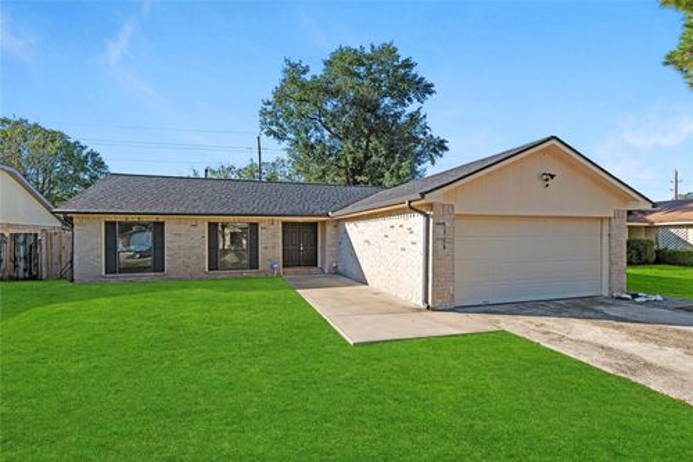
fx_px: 327
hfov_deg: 93.3
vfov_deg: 70.4
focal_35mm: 17
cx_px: 346
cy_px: 231
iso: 100
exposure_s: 1/250
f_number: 8
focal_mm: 17
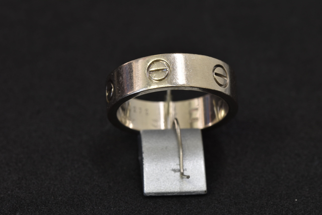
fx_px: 1207
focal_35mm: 135
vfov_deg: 10.2
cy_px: 108
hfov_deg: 15.2
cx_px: 161
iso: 100
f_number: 13
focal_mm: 90
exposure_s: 1/2.5
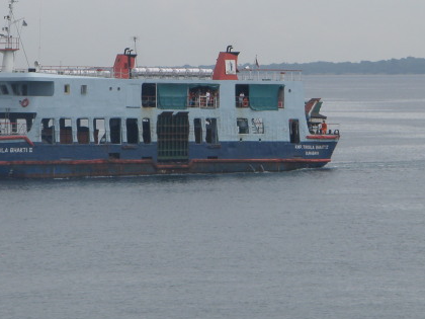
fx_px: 4371
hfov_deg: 5.6
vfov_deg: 4.2
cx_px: 189
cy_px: 101
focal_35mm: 356
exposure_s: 1/400
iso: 64
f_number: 5.6
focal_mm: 33.28
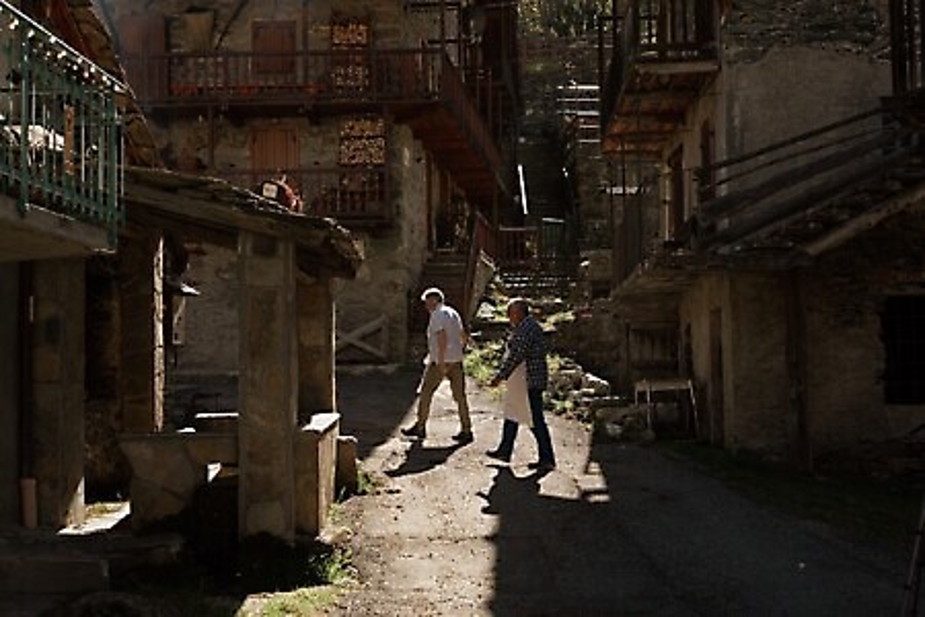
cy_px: 308
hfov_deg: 39.6
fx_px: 1285
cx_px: 462
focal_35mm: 50
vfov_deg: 27.0
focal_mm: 50
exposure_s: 1/400
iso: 50
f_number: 4.5
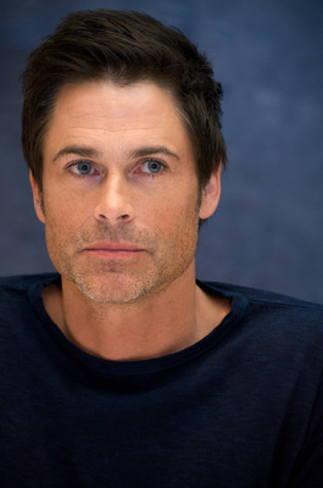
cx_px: 162
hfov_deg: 8.8
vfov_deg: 13.3
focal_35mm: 155
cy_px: 244
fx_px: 2095
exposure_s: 1/60
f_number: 5.6
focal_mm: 155
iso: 2000
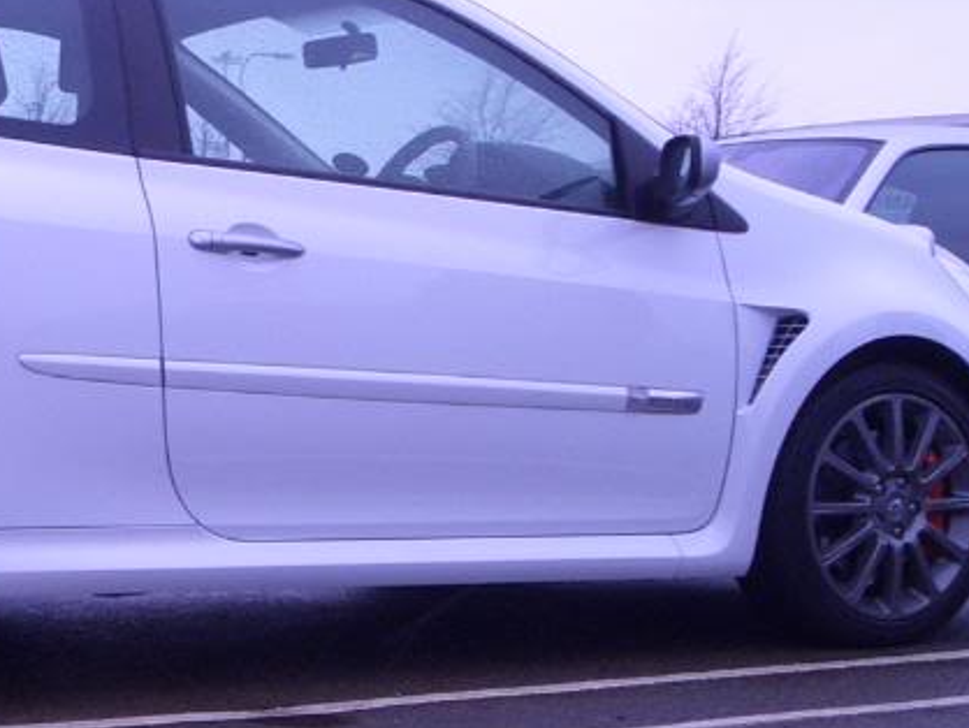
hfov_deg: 22.1
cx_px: 137
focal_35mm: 87
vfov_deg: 17.0
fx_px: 2437
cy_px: 480
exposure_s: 1/160
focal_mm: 4.8
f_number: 4
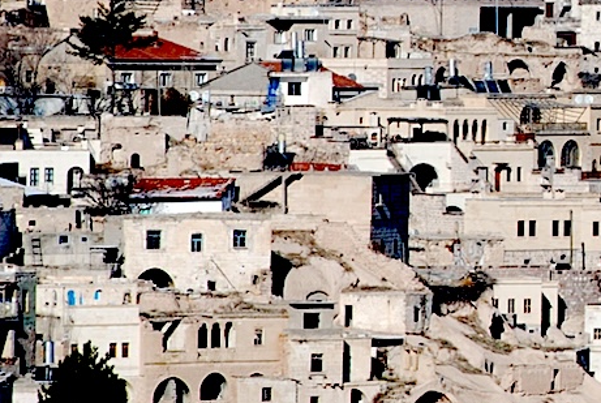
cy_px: 16
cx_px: 1155
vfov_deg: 2.3
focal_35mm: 593
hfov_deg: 3.4
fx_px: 9917
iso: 100
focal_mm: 95
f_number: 6.3
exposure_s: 1/640
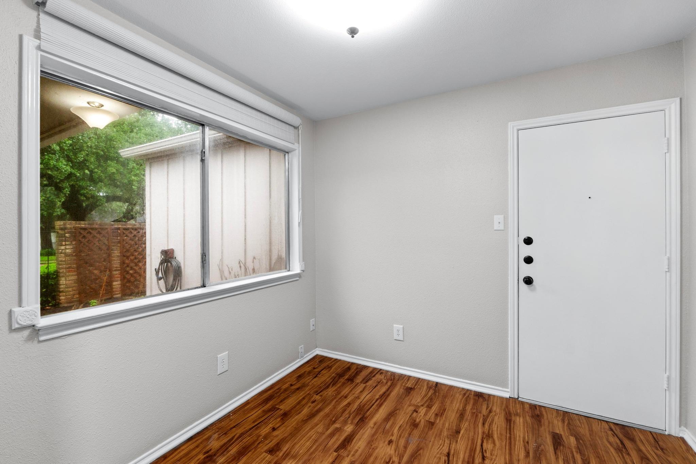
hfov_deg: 100.4
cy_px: 232
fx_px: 290
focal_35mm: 15
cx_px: 348
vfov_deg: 77.3
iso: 250
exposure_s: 4
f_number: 11
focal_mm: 10
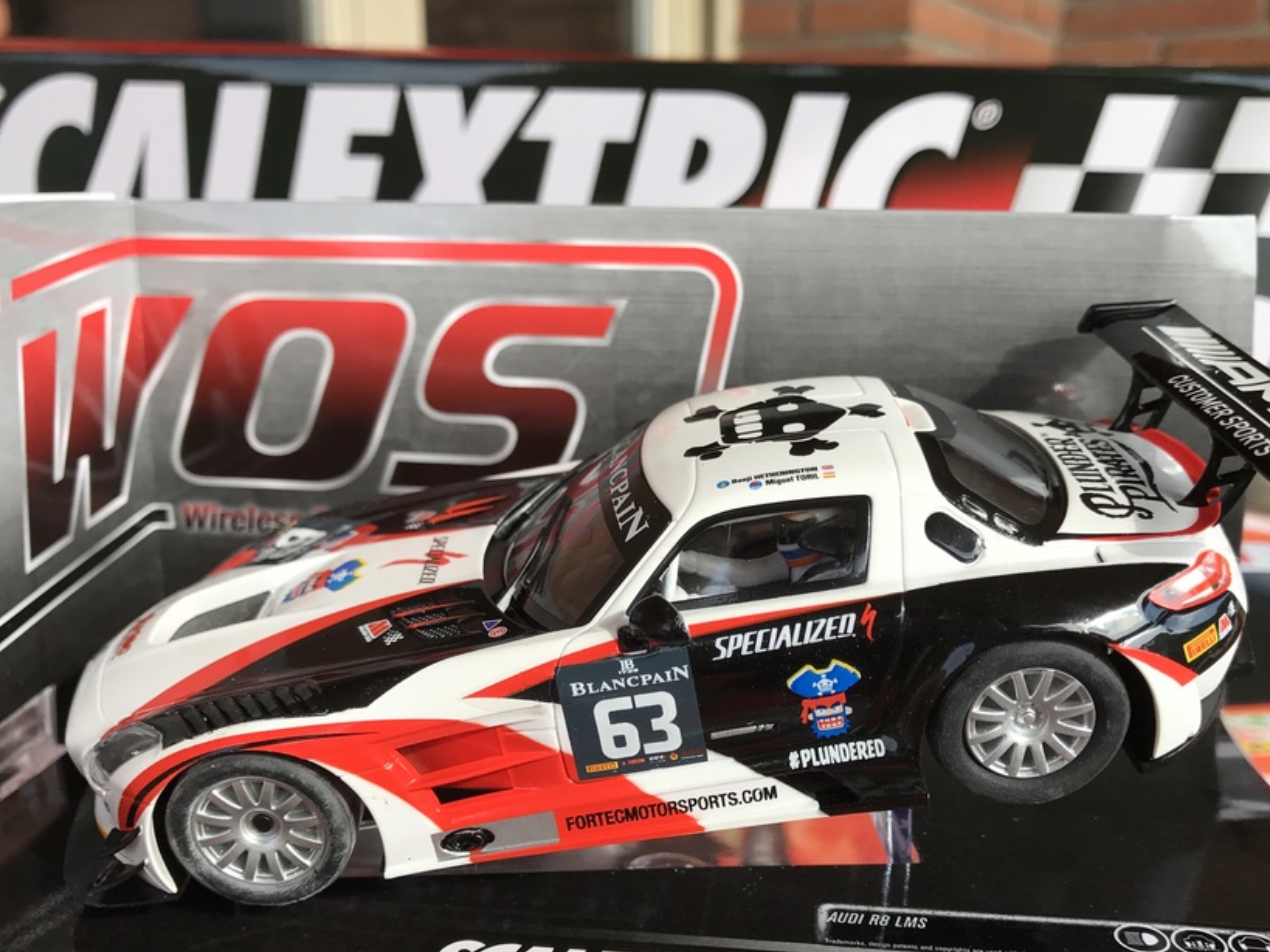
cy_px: 567
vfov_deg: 40.5
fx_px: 1284
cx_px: 679
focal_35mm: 35
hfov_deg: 52.6
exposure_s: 1/704
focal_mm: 3.99
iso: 20
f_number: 1.8
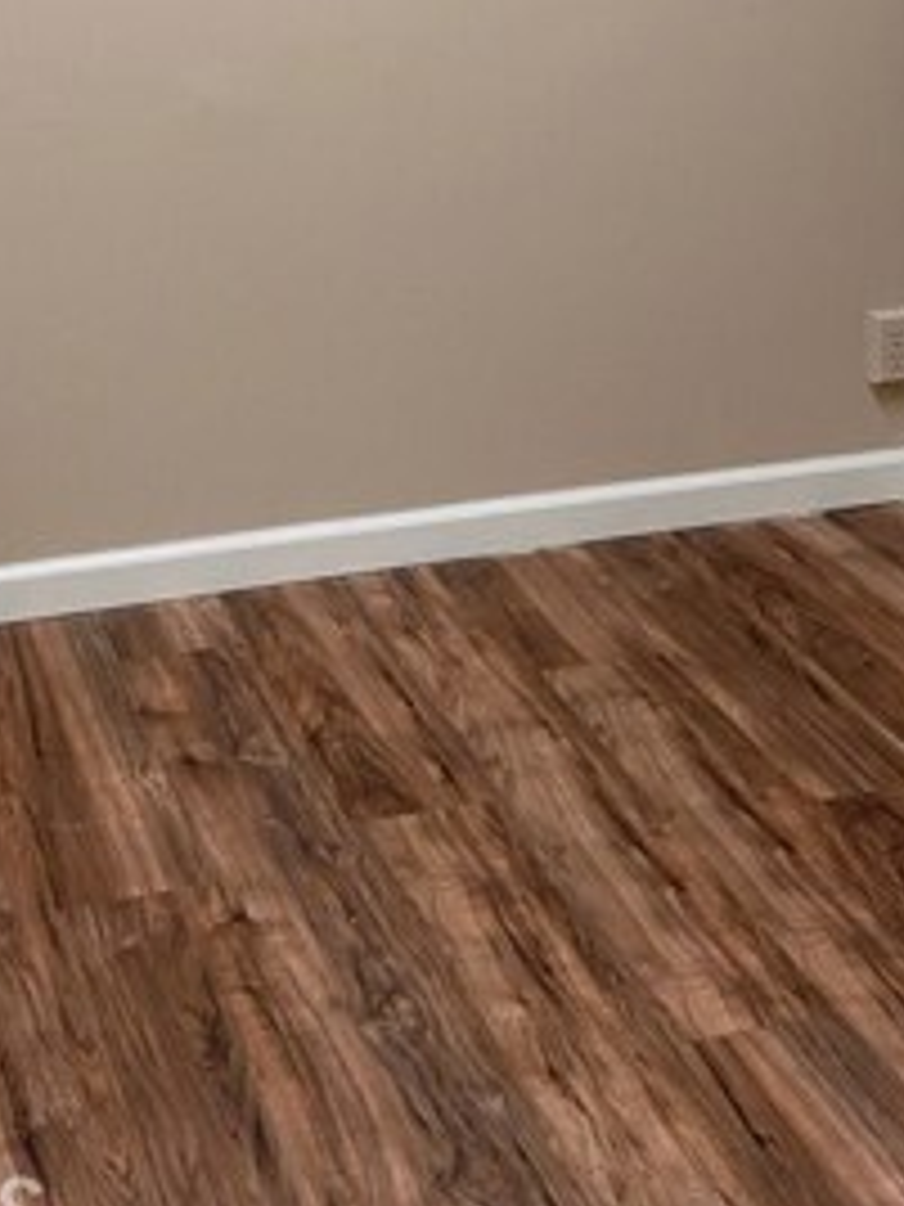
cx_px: 288
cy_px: -158
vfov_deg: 28.1
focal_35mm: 62
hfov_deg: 23.5
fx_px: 2159
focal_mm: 4.25
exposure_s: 1/60
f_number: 1.8
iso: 80
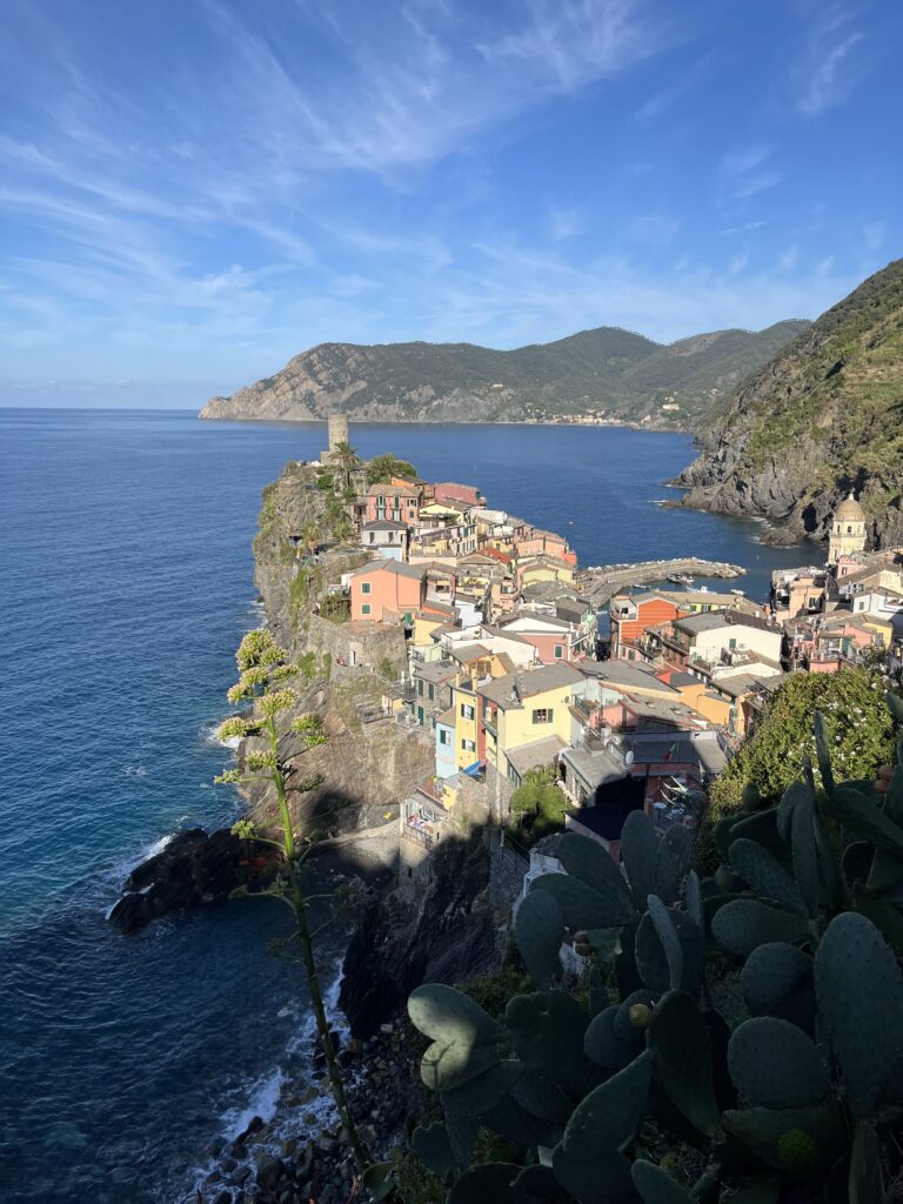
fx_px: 904
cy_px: 602
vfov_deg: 67.3
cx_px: 452
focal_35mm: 26
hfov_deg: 53.1
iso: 50
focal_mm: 5.1
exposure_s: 1/4016
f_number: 1.6
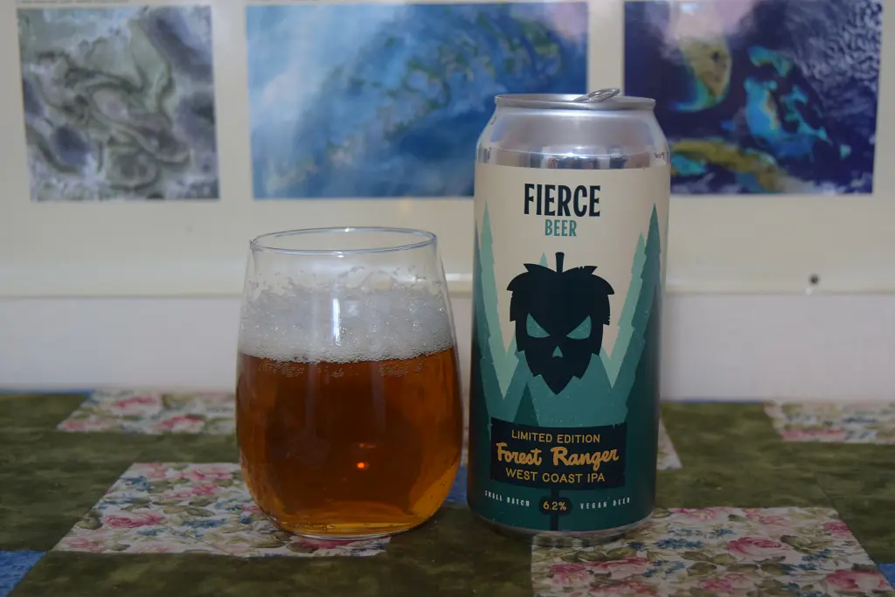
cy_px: 298
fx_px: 1492
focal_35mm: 60
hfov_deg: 33.4
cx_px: 448
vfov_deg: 22.6
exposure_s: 1/60
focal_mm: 40
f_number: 5
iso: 900
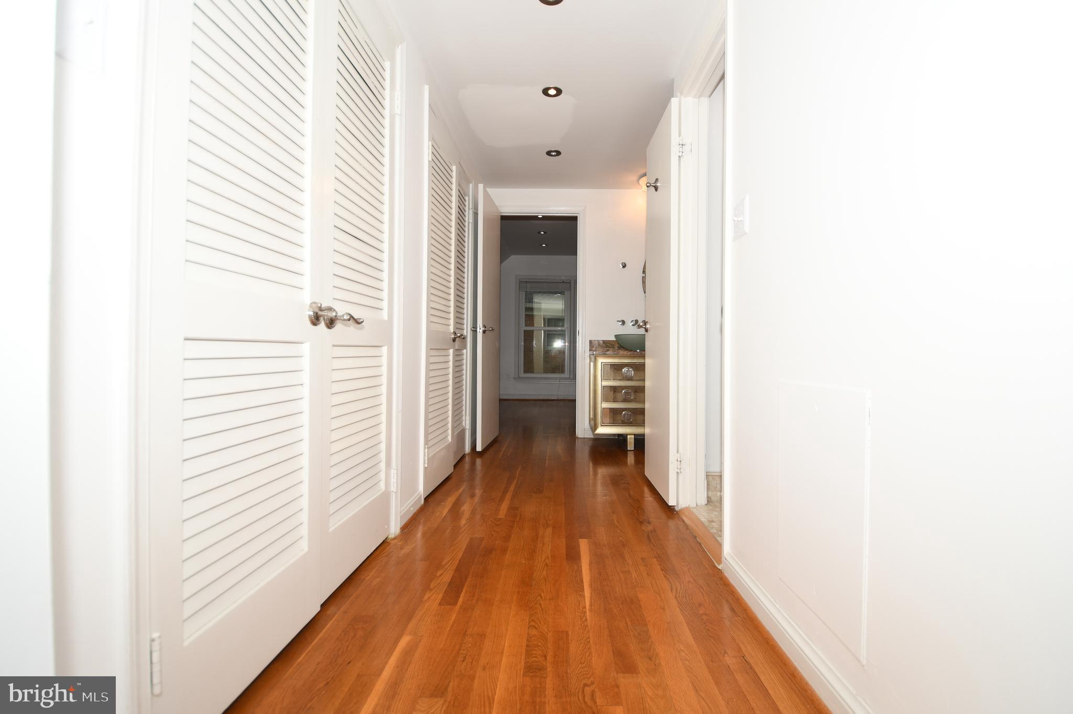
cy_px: 357
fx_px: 447
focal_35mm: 15
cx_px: 536
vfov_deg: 77.3
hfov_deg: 100.4
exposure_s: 1/200
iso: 100
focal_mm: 10
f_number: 3.5
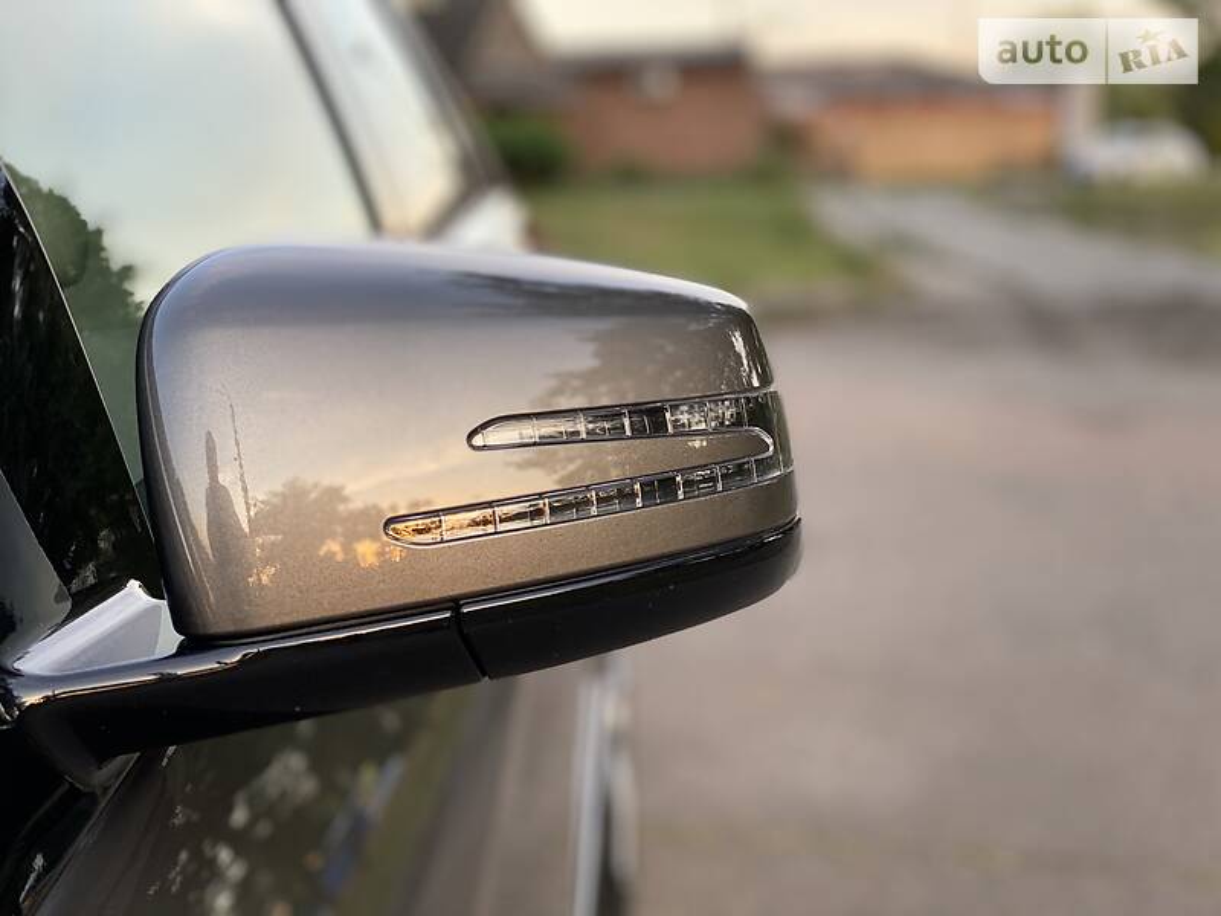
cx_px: 610
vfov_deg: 28.0
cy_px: 458
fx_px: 1834
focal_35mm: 52
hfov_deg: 36.8
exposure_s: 1/122
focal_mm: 6
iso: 50
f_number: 2
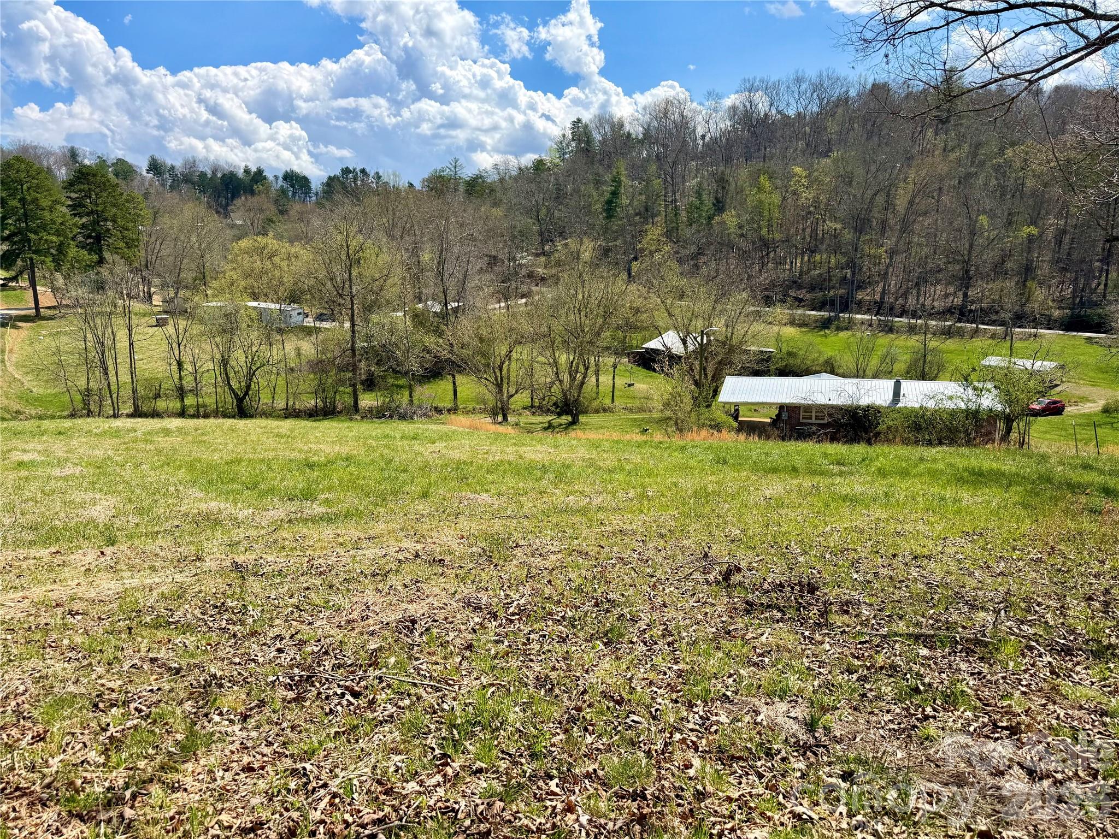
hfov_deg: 71.6
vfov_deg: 56.8
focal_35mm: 24
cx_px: 560
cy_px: 420
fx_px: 776
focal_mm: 6.76
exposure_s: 1/4975
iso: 80
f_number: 1.78
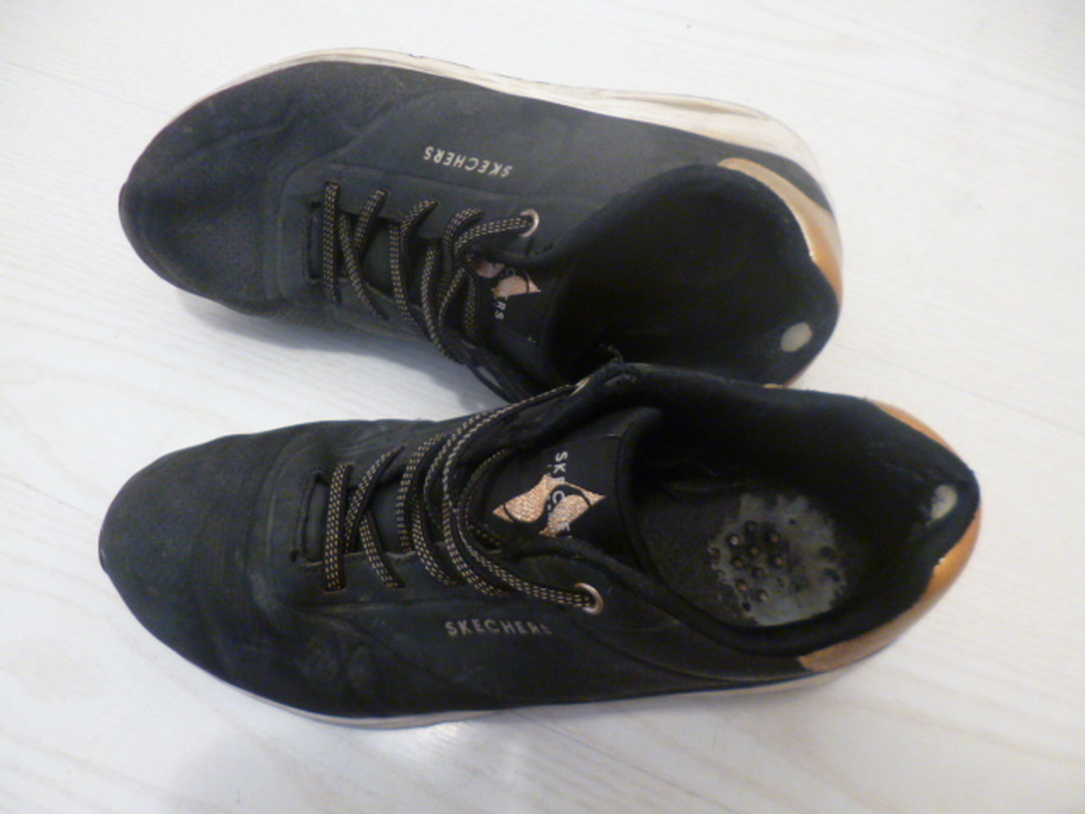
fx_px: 752
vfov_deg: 56.8
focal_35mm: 24
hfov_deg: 71.6
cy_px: 407
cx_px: 542
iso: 400
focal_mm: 4.3
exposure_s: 1/8
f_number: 2.5
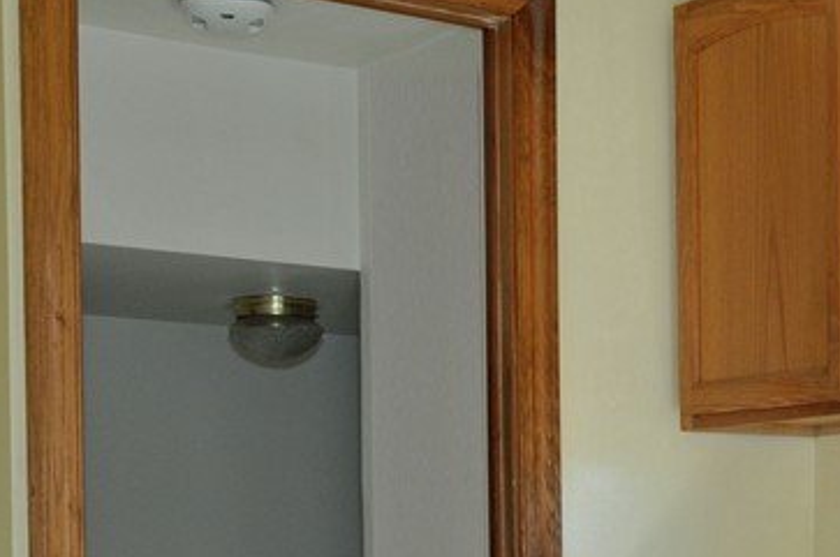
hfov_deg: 20.1
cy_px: 659
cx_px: 1041
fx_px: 2202
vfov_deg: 14.0
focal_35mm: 94
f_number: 4.5
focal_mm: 21
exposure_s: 1/80
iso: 400
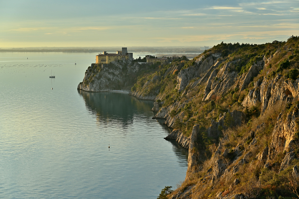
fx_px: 548
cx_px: 150
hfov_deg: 30.5
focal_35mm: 66
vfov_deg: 20.6
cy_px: 100
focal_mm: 66
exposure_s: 1/200
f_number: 6
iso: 100
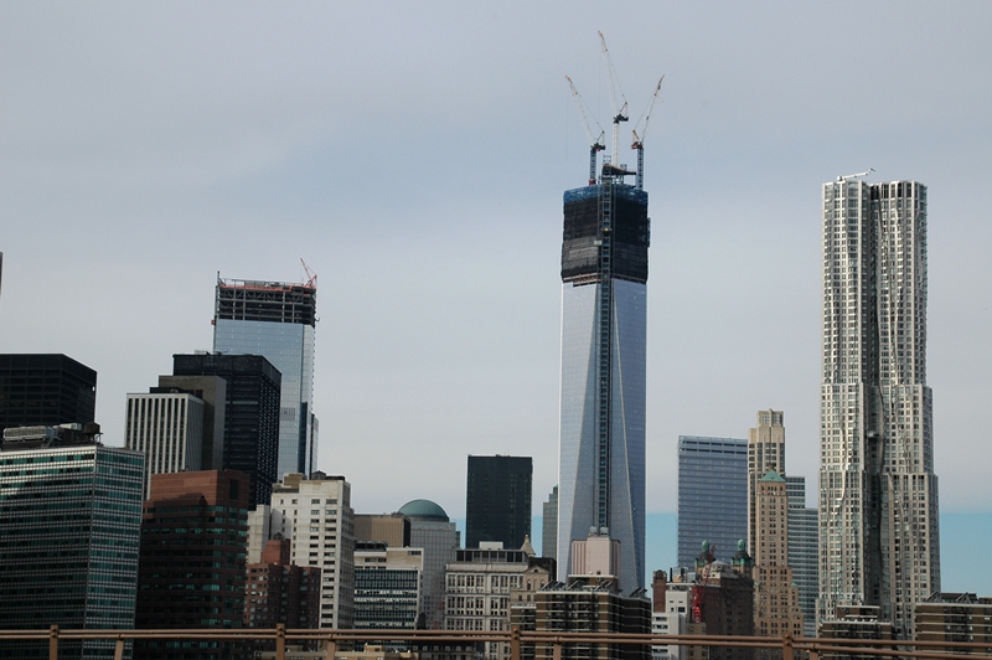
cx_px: 496
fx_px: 2148
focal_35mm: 78
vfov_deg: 17.5
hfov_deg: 26.0
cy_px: 330
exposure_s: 1/400
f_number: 11
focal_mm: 52
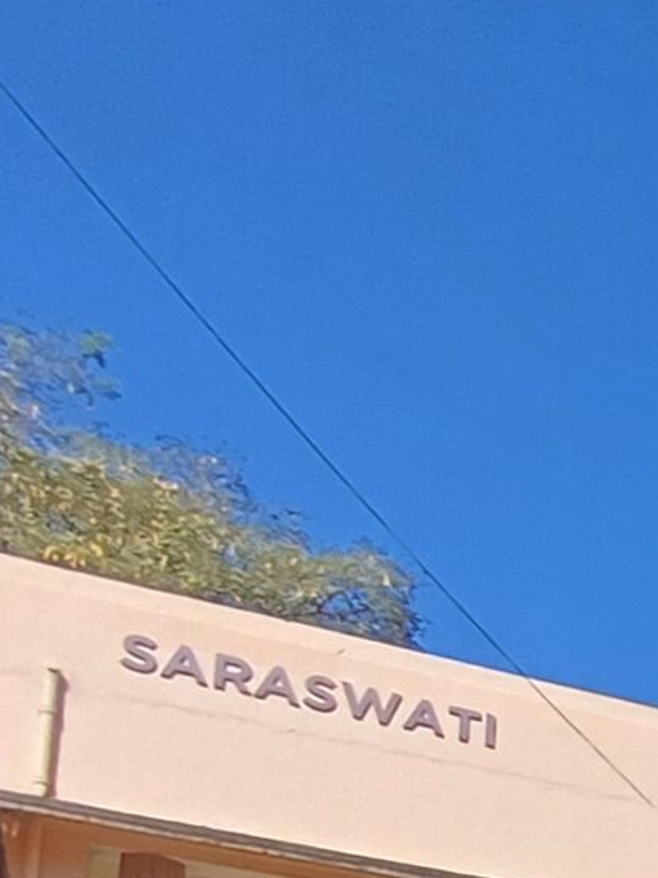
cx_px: 1712
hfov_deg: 13.0
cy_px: 1304
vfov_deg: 22.0
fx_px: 1877
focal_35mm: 74
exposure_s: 1/1311
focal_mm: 1.64
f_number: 2.2
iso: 40
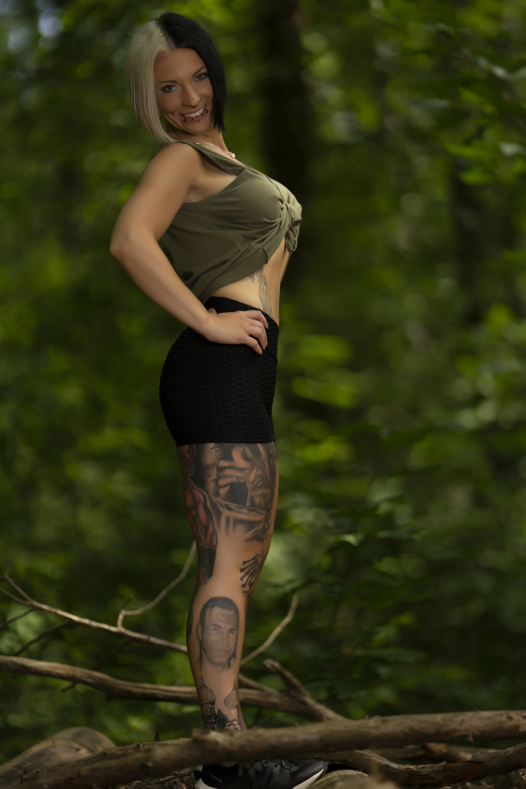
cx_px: 269
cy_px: 402
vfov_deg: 18.1
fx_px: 2477
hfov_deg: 12.1
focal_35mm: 113
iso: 125
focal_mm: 105
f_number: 1.4
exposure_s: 1/2000
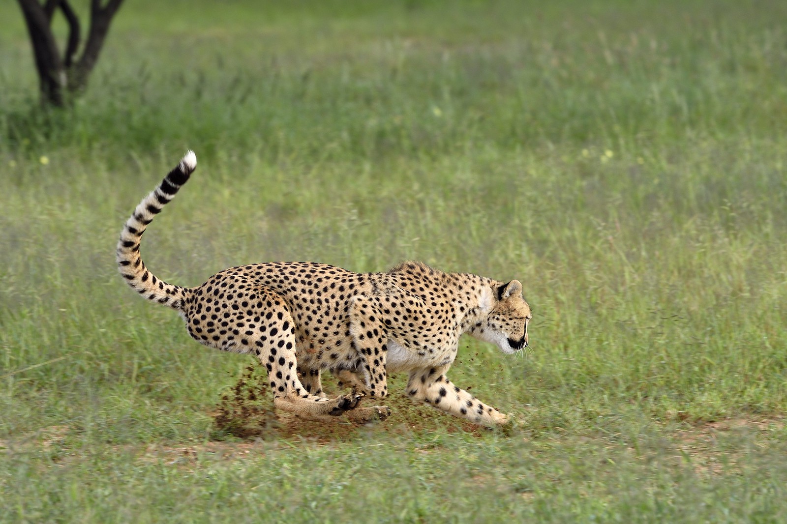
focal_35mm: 200
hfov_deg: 10.3
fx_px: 4371
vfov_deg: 6.9
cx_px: 394
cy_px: 262
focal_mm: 200
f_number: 5
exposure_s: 1/1000
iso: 400
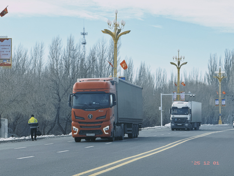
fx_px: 811
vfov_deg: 12.3
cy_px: 88
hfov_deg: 16.4
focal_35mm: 120
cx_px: 117
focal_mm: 15.66
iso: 50
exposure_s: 1/1481
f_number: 2.8
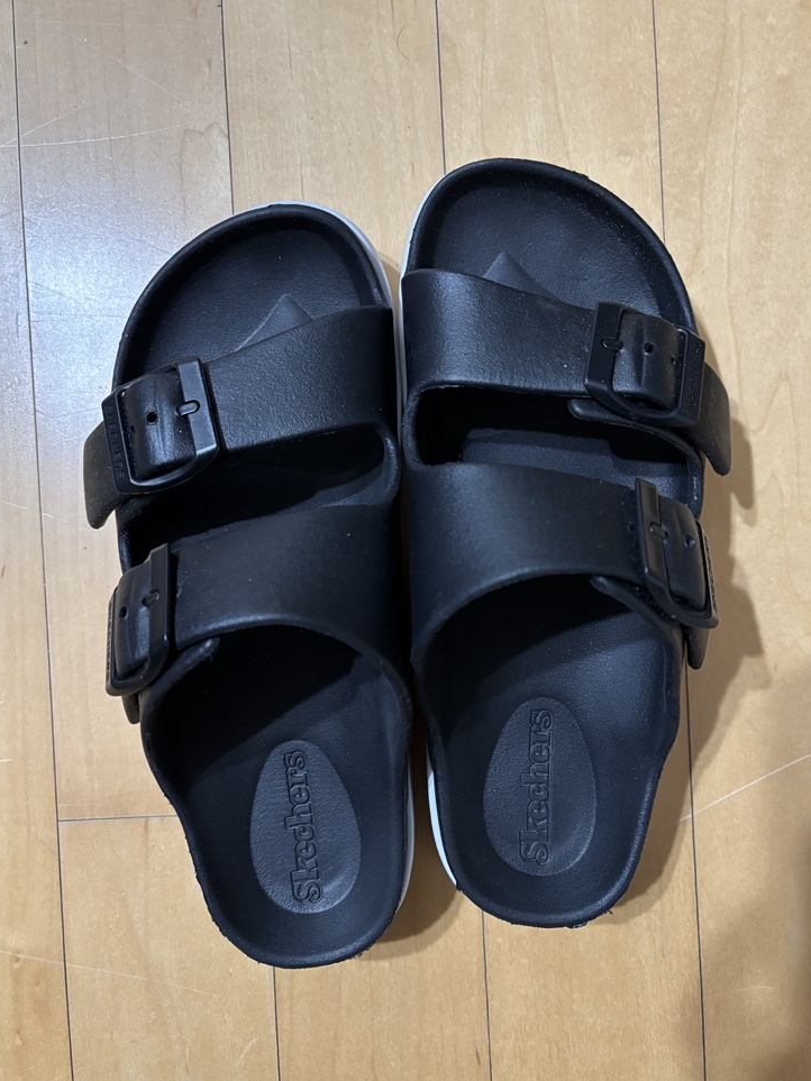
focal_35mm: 27
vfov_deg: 65.3
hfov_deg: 51.3
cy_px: 544
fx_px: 844
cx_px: 409
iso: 500
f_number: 1.6
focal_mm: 5.96
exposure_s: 1/30
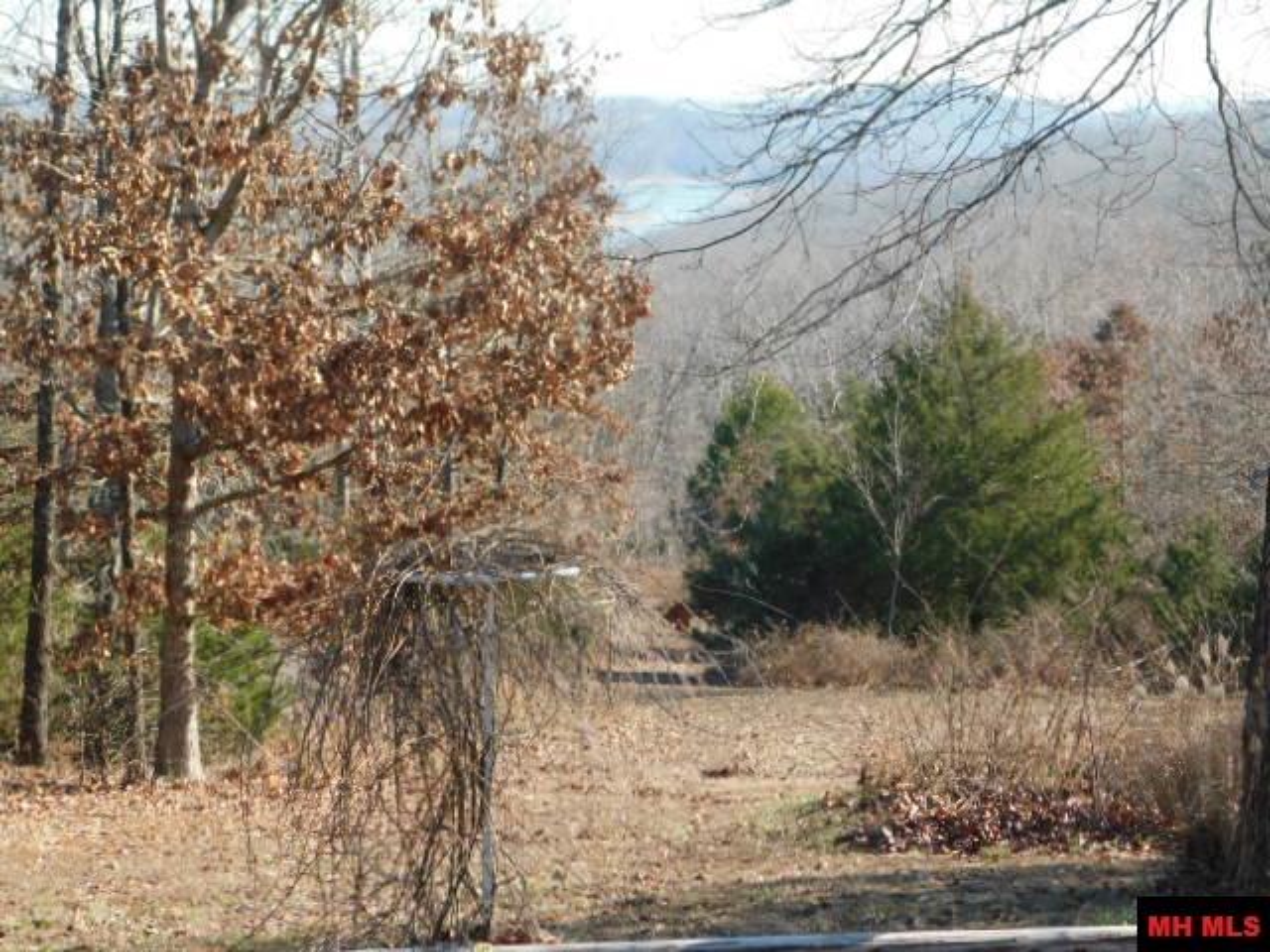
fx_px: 2935
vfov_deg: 18.4
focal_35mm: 80
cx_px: 635
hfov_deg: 24.4
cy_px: 476
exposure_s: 1/250
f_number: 4.4
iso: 125
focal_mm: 14.2
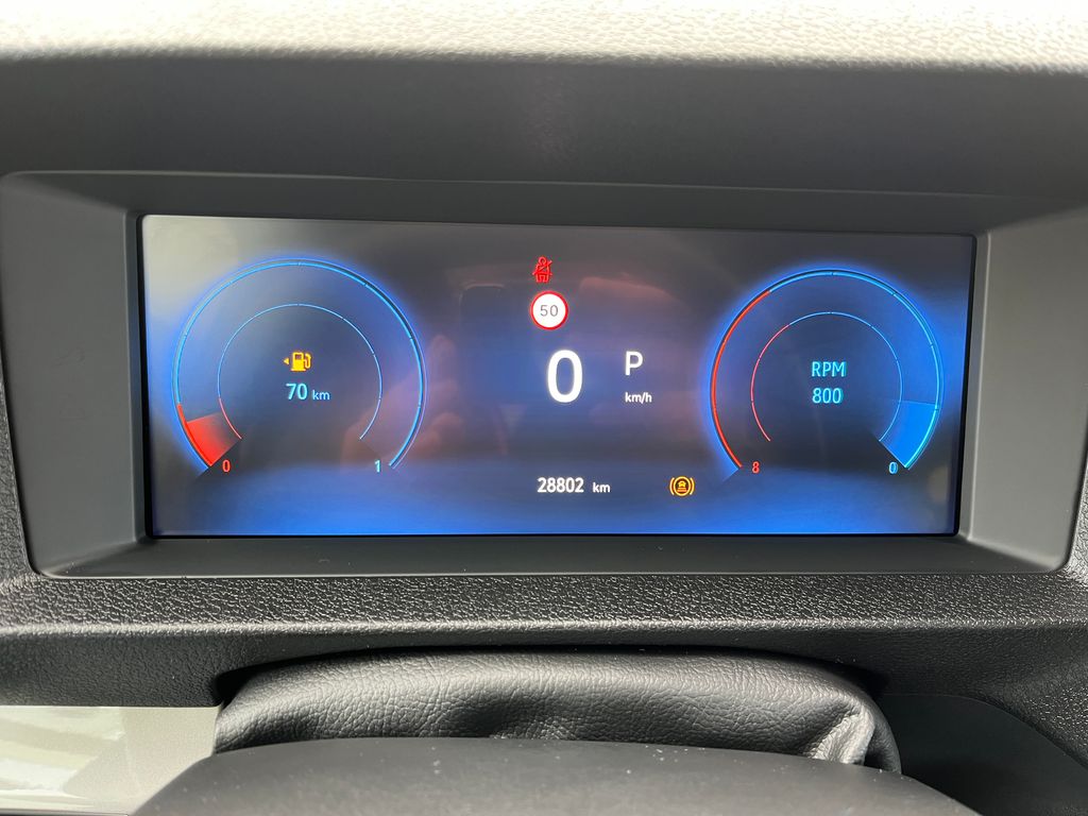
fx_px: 817
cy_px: 408
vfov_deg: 53.1
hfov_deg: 67.3
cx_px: 544
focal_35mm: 26
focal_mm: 5.1
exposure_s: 1/60
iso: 160
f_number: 1.6
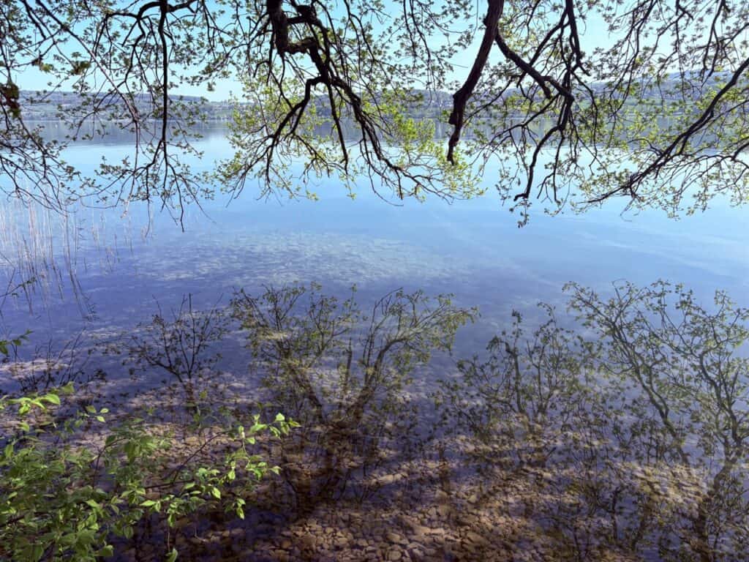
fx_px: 563
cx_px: 374
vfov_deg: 53.1
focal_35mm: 26
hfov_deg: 67.3
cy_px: 281
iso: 50
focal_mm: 5.96
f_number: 1.6
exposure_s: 1/1848
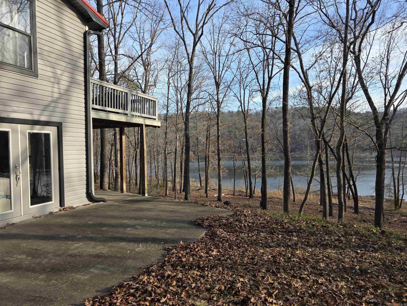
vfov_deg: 58.9
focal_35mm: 23
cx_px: 204
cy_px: 153
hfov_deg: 73.9
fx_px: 270
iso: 80
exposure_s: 1/1659
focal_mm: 6.3
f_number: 1.7
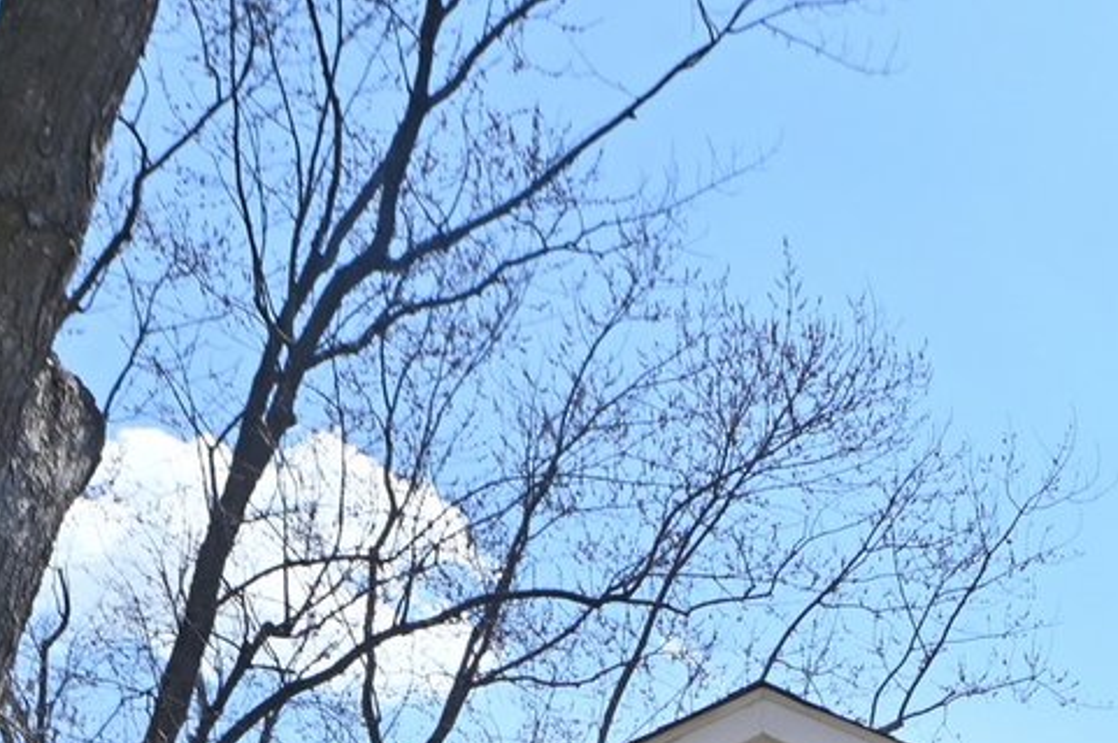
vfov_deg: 15.0
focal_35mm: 81
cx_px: 1353
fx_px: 2514
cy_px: 1251
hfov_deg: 23.0
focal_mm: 24
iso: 400
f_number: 13
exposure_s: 1/400
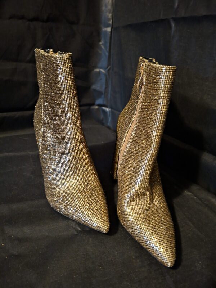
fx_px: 191
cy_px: 144
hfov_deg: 58.9
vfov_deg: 73.9
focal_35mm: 23
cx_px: 108
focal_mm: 5.54
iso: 1250
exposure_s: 1/17
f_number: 1.8
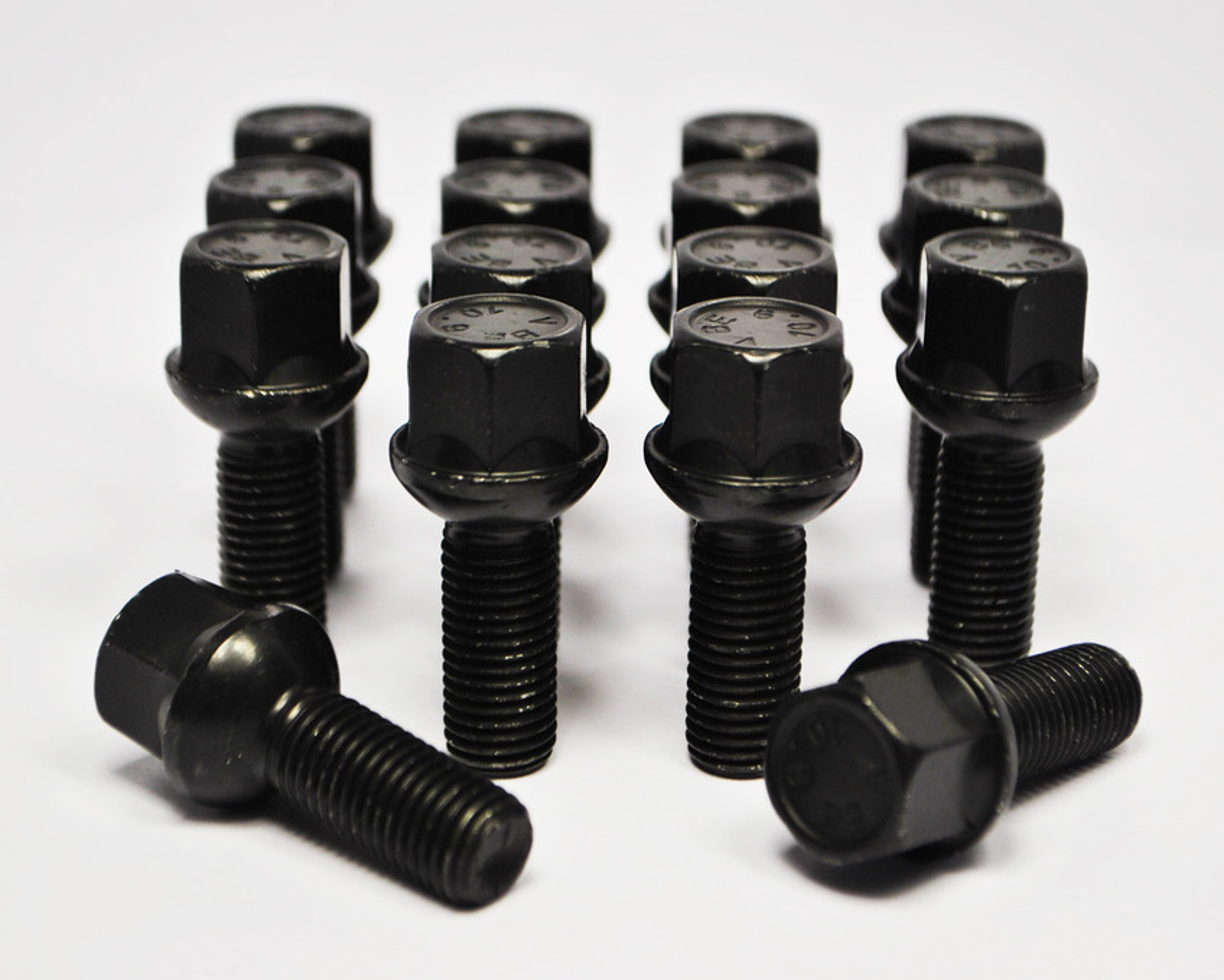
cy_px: 493
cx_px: 619
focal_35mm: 94
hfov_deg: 20.5
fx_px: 3391
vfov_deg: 16.4
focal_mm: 55
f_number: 5.6
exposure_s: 1/125
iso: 160
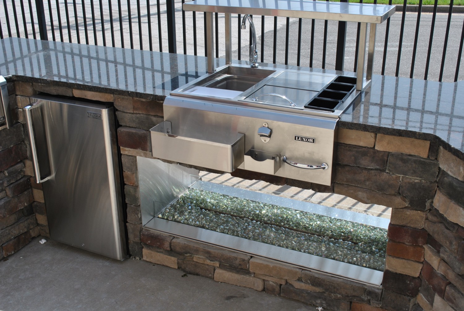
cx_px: 232
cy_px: 156
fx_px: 503
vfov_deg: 34.3
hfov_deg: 49.5
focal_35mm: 39
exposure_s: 1/250
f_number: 8
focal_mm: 26
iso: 100
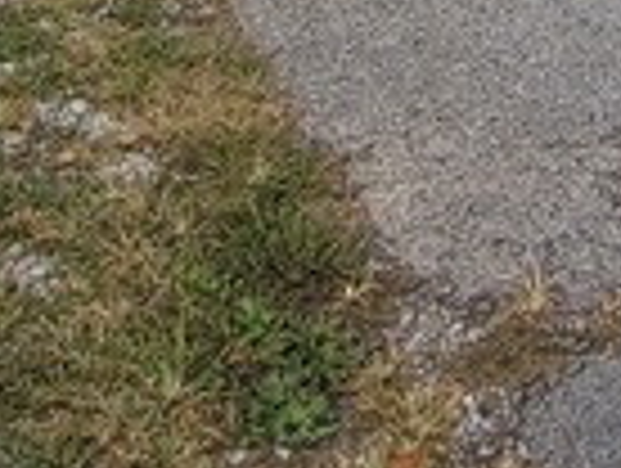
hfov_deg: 19.7
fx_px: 1689
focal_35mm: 94
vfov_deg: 10.1
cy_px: -1044
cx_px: 734
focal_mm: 2.2
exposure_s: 1/1205
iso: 50
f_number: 2.2
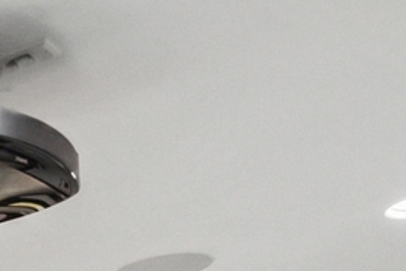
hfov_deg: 14.9
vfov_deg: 10.2
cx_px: -477
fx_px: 1162
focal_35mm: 103
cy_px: 780
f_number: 8
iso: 2000
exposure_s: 1/60
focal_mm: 17
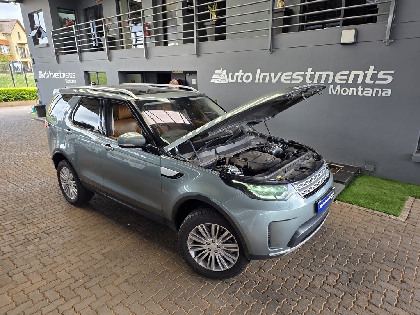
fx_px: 279
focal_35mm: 23
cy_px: 158
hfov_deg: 73.9
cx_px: 210
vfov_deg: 58.9
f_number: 1.7
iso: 50
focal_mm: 6.25
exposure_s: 1/50
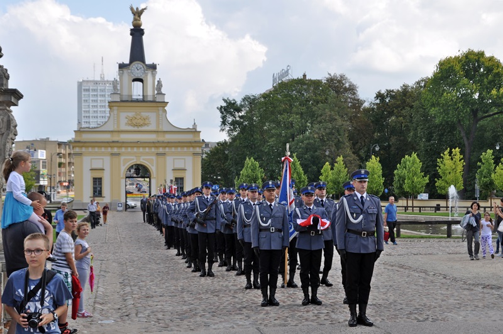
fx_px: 795
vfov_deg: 23.7
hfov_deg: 35.1
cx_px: 252
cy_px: 167
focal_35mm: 57
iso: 200
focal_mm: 38
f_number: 8
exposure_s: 1/250
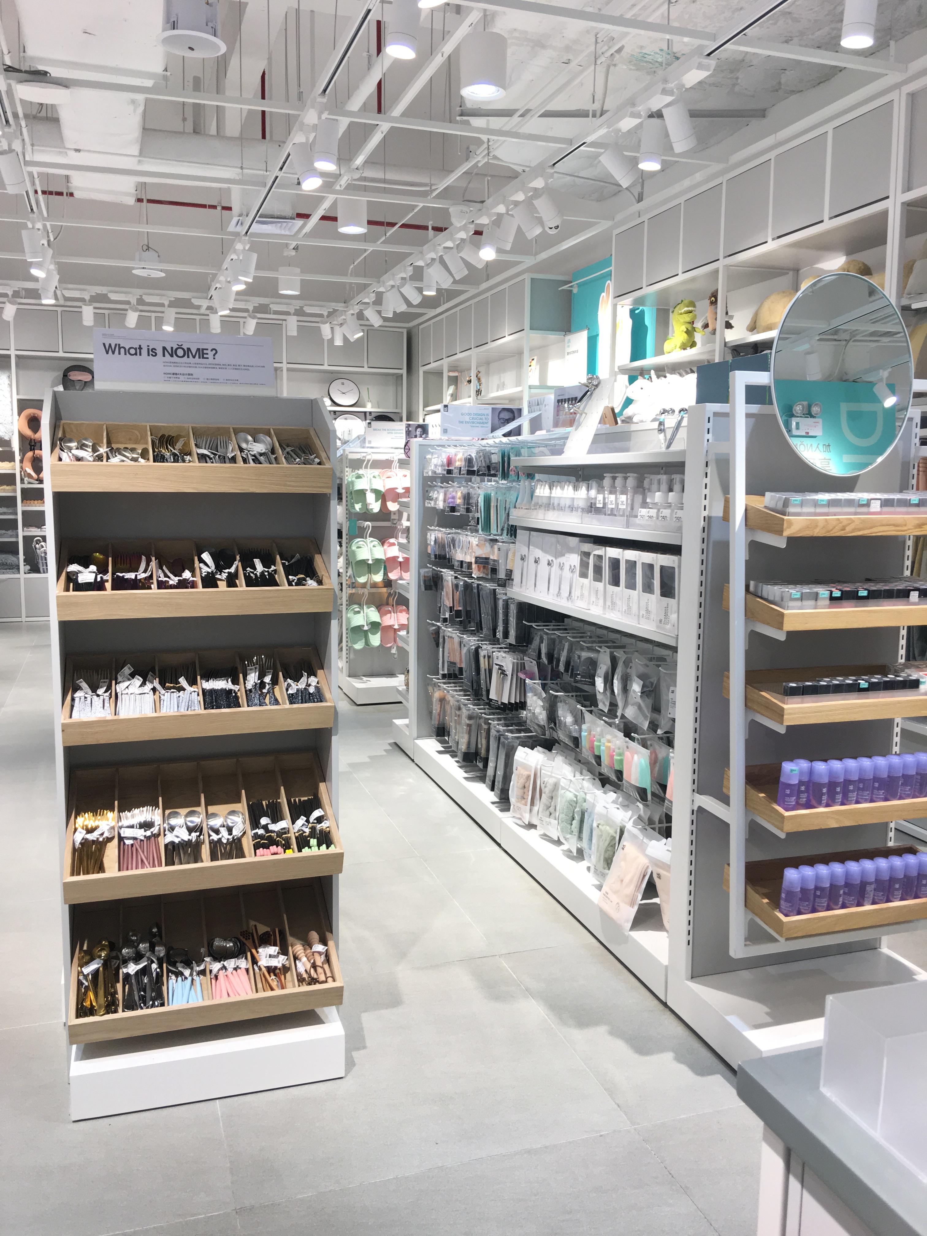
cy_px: 618
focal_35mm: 29
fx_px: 1035
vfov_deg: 61.7
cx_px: 464
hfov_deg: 48.2
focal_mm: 4.15
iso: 40
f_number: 2.2
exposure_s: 1/100
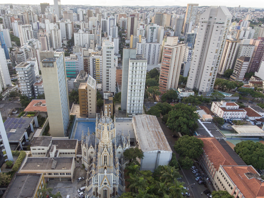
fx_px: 198
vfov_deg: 52.9
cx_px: 109
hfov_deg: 66.8
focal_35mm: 26
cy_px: 113
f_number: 2.8
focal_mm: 3.61
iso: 168
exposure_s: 1/120
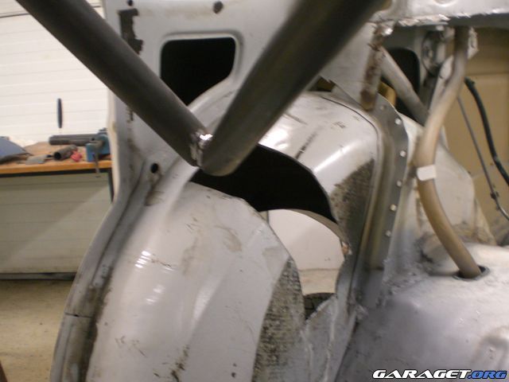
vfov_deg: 37.7
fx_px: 559
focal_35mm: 38
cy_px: 191
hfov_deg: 49.0
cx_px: 254
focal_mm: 6.3
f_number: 3.1
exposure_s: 1/20
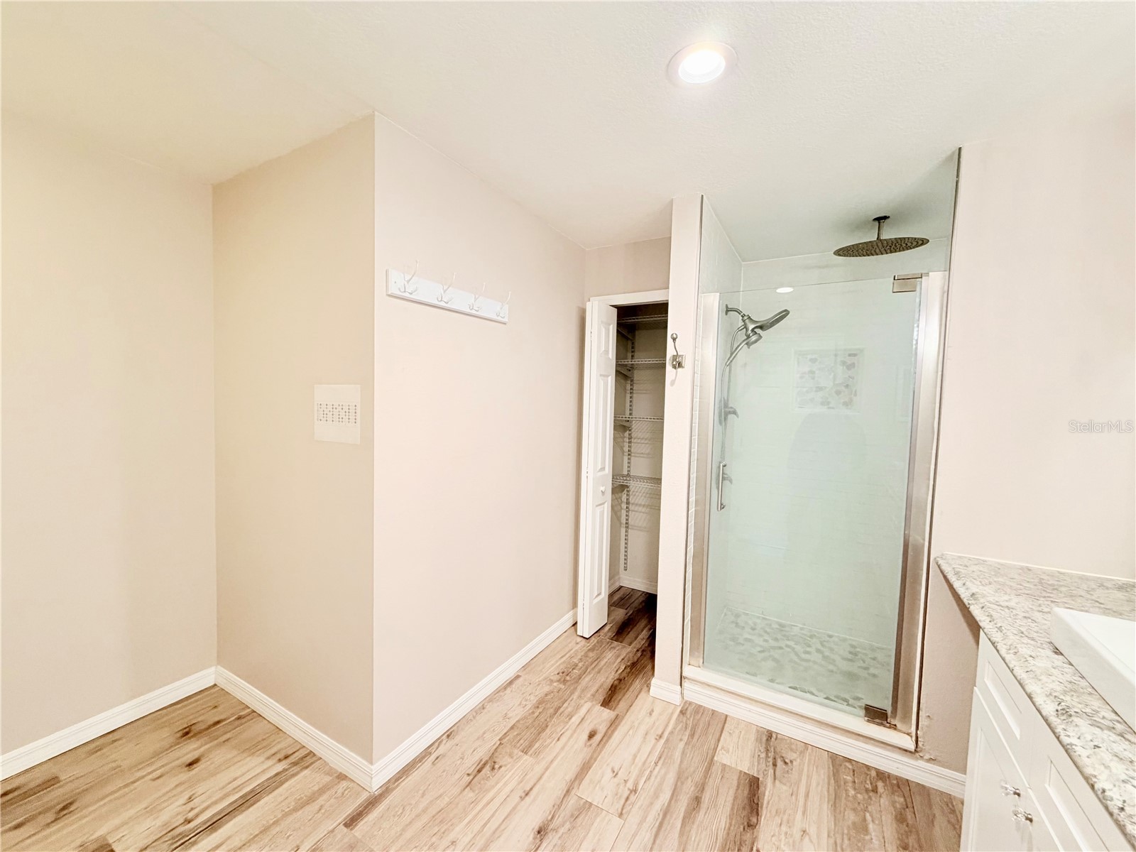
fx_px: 459
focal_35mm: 14
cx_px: 568
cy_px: 426
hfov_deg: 102.1
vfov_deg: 85.7
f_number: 2.2
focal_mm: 2.22
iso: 250
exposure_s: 1/60
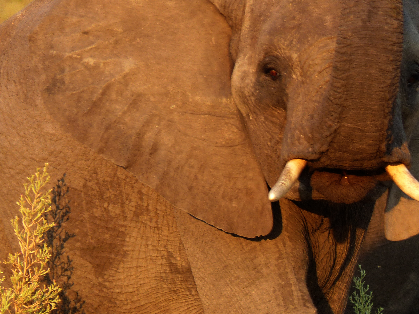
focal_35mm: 996
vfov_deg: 1.5
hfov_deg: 2.0
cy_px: 127
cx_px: 276
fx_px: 12055
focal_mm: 108
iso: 100
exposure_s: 1/125
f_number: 3.5
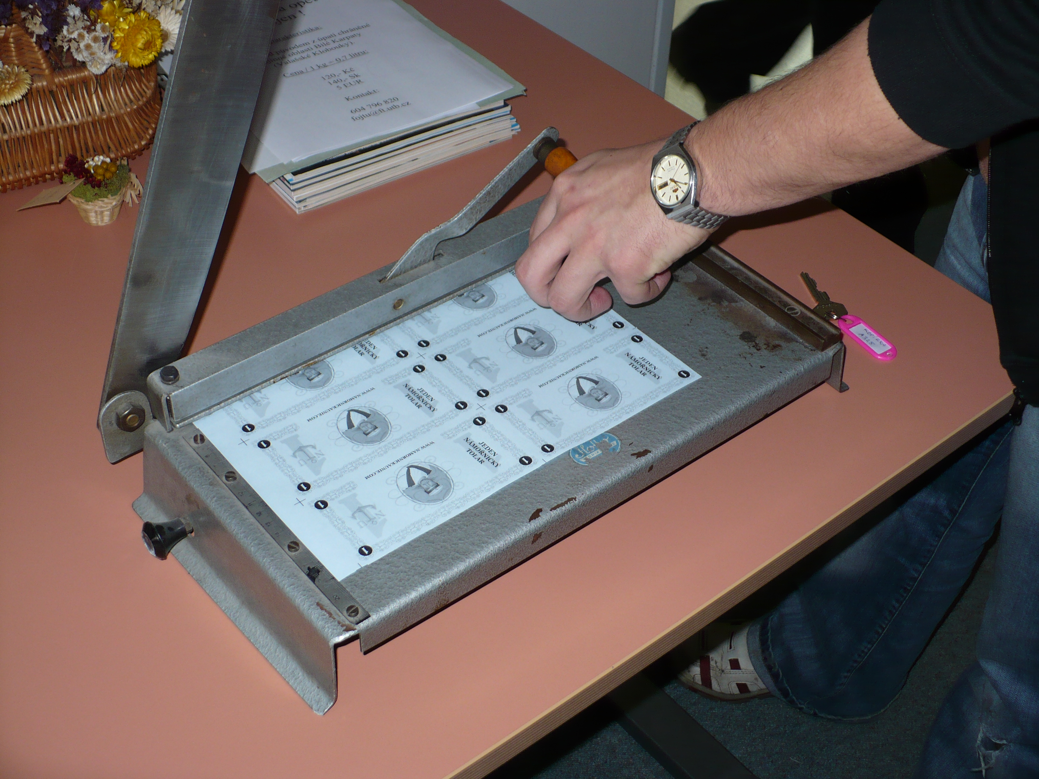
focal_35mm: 48
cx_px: 520
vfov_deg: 30.3
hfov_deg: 39.7
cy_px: 390
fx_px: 1441
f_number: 3
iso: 100
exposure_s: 1/30
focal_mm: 7.9
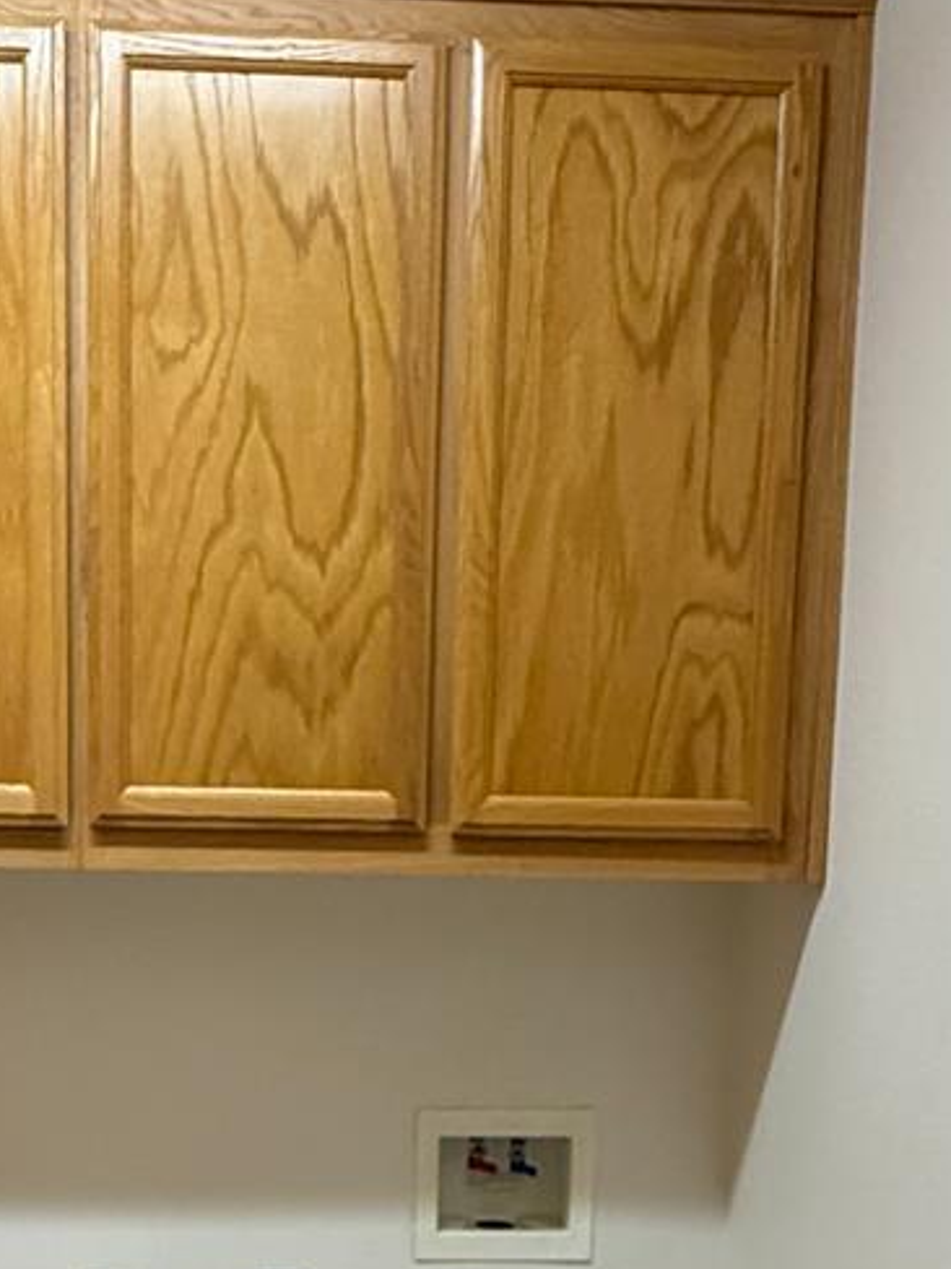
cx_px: 323
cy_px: 1045
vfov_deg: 41.6
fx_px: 1575
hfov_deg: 33.3
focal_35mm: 43
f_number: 2.2
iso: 200
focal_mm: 2.22
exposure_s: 1/60
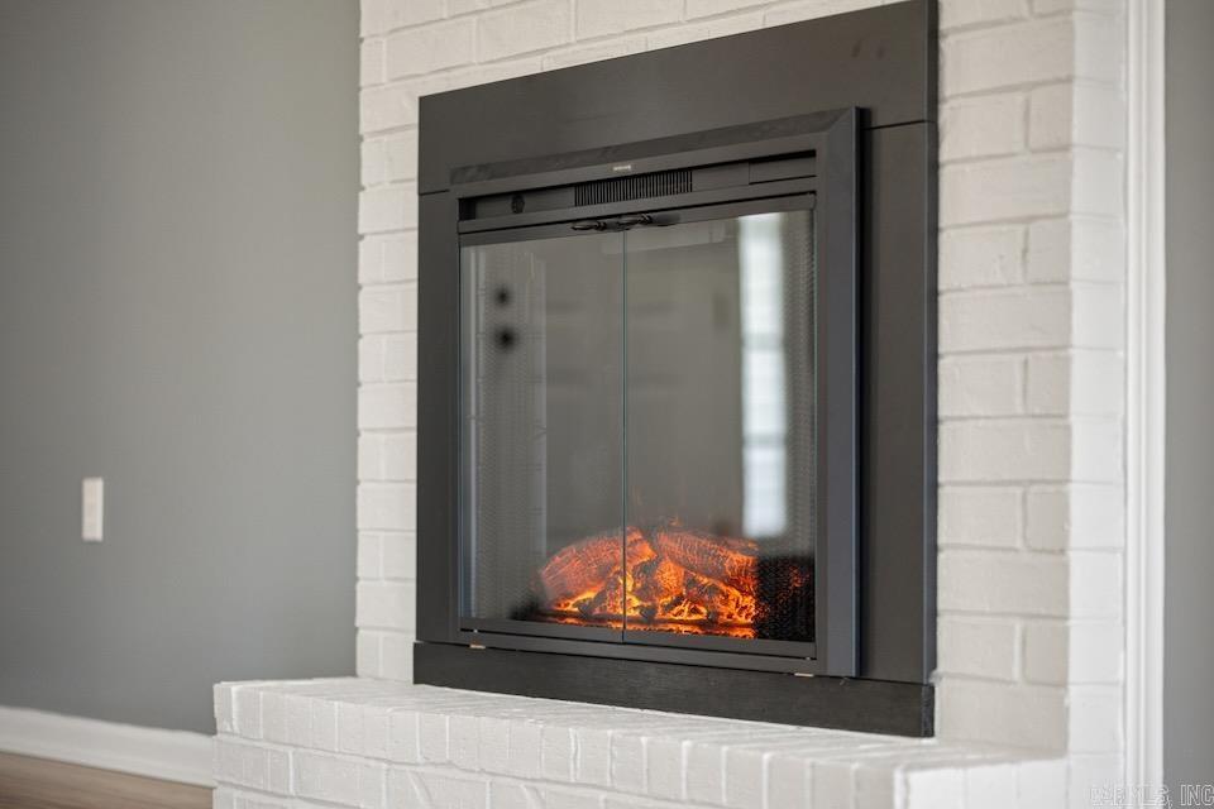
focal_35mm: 85
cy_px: 404
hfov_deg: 23.9
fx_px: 2866
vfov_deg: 16.1
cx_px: 607
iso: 1250
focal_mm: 85
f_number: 1.8
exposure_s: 1/400
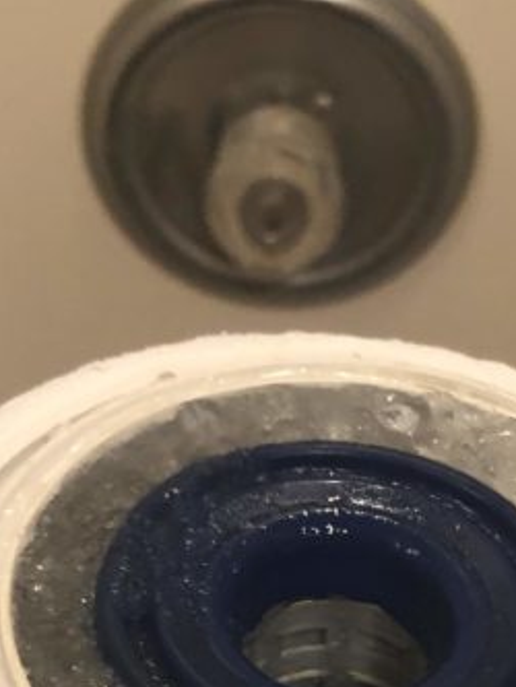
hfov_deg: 17.1
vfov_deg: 21.7
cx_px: 394
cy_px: 724
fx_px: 1708
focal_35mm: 86
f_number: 1.8
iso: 64
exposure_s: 1/15
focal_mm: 3.99
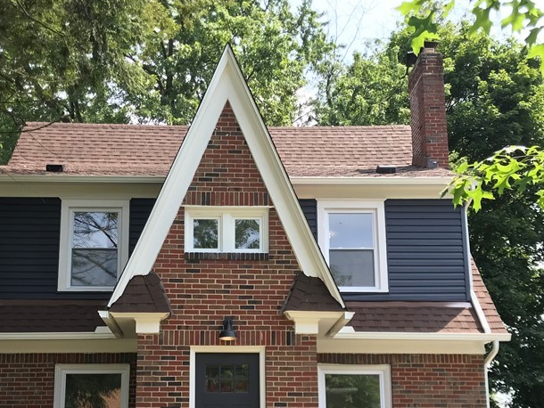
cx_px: 228
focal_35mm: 47
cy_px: 322
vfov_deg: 30.2
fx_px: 739
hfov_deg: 40.3
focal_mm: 3.99
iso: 20
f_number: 1.8
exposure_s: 1/538
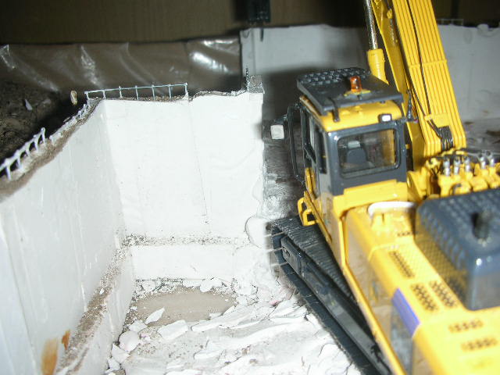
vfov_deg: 40.7
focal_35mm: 35
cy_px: 188
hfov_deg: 52.6
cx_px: 250
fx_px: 506
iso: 50
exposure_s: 1/60.1
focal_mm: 5.8
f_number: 3
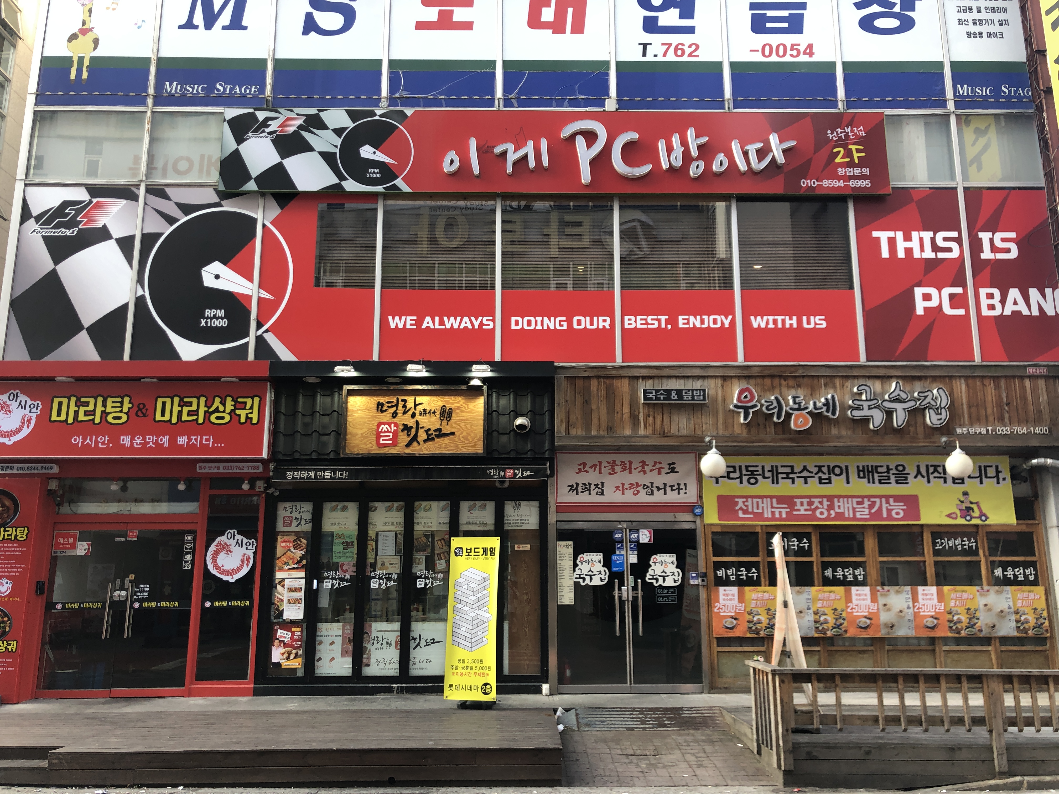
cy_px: 397
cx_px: 530
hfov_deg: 63.4
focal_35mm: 28
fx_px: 857
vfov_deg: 49.7
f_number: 1.8
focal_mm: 4
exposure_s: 1/120
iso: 50
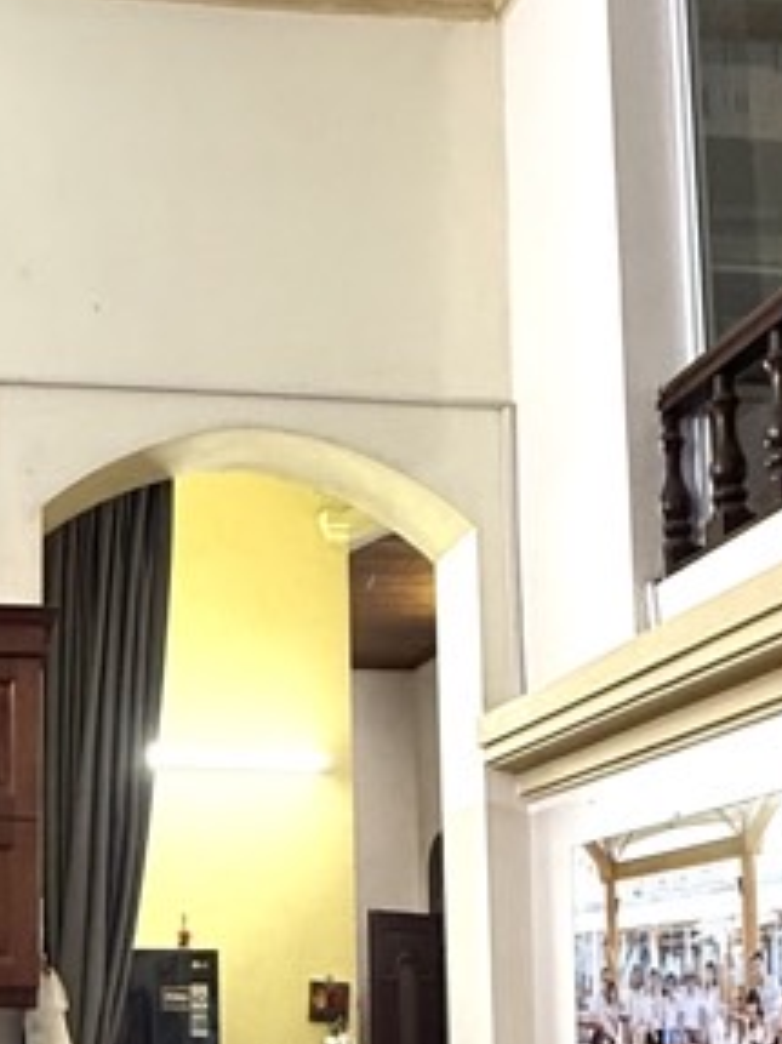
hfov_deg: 27.6
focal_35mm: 50
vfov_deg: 36.6
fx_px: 1507
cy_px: 869
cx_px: 22
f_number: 2.2
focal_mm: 2.22
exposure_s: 1/50
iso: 400
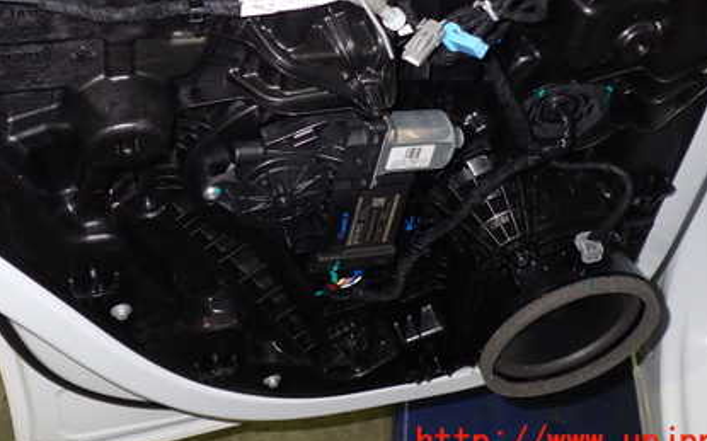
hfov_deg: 43.3
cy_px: 82
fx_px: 886
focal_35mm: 46
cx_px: 290
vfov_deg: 27.4
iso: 200
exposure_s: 1/30
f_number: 2.3
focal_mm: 5.4
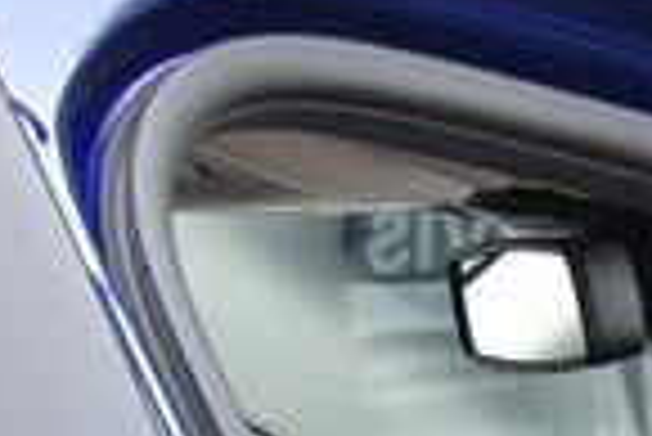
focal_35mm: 212
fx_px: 3843
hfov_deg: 8.3
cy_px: 1479
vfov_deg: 5.9
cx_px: 1884
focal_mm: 30
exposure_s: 1/125
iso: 500
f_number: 5.6
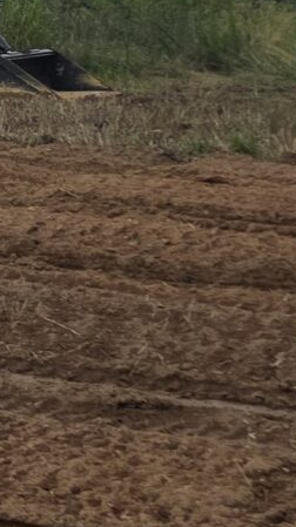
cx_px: -780
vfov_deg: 14.6
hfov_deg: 7.0
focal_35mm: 143
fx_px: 1999
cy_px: -70
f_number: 1.7
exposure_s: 1/4766
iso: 80
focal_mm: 6.3
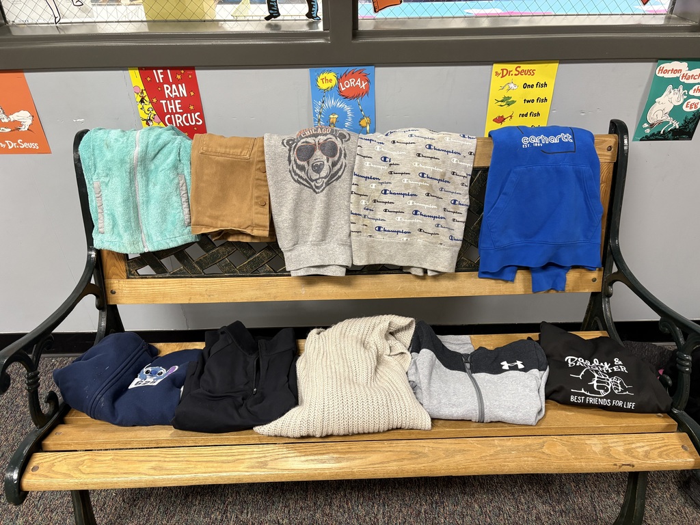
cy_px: 262
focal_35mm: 26
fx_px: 526
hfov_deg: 67.3
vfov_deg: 53.1
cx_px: 350
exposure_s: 1/60
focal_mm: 5.96
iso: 250
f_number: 1.6
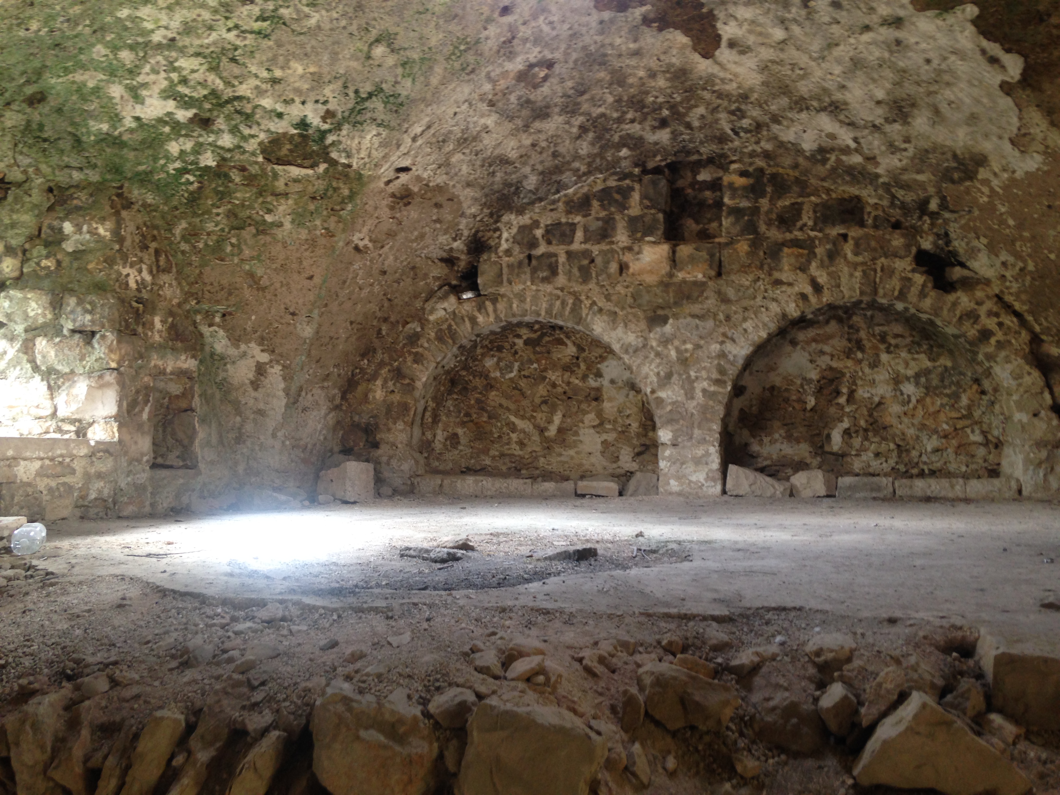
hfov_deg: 55.4
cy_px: 398
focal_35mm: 33
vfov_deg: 42.9
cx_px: 530
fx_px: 1011
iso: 80
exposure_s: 1/20
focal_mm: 4.12
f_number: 2.4
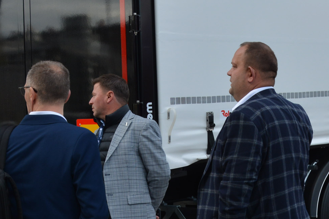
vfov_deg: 14.1
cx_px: 277
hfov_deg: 20.8
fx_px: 882
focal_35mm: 97
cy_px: 39
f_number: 7.1
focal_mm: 21
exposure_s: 1/200
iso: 200
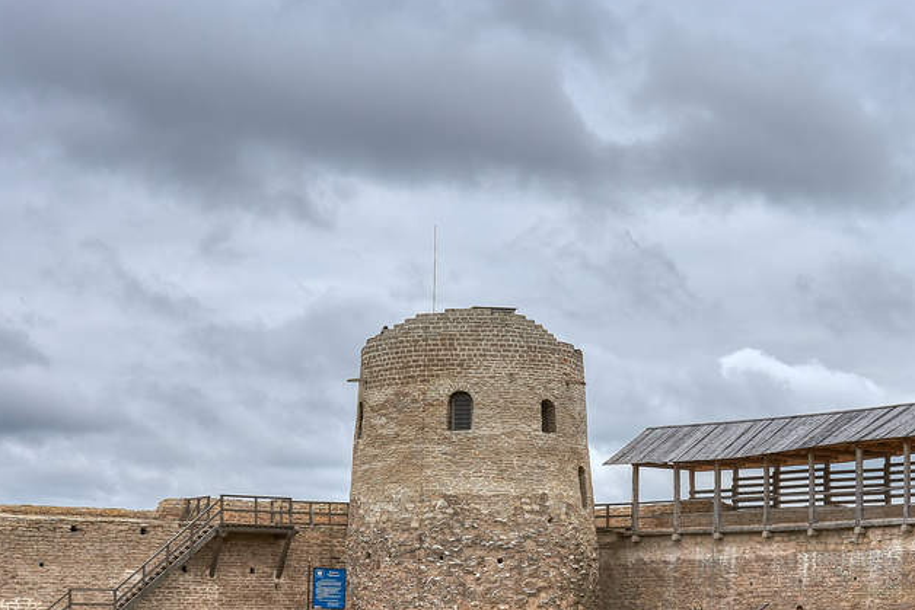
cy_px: 592
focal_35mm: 78
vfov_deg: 17.2
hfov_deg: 25.9
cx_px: 592
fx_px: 1983
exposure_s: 1/90
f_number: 6.7
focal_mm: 35
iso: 100
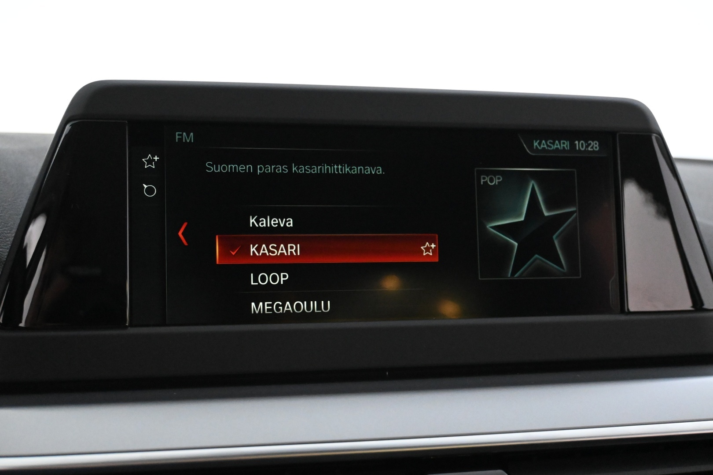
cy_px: 238
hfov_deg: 43.0
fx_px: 906
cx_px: 356
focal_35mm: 46
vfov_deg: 29.4
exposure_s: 1/50
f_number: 4.8
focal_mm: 30.5
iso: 7200
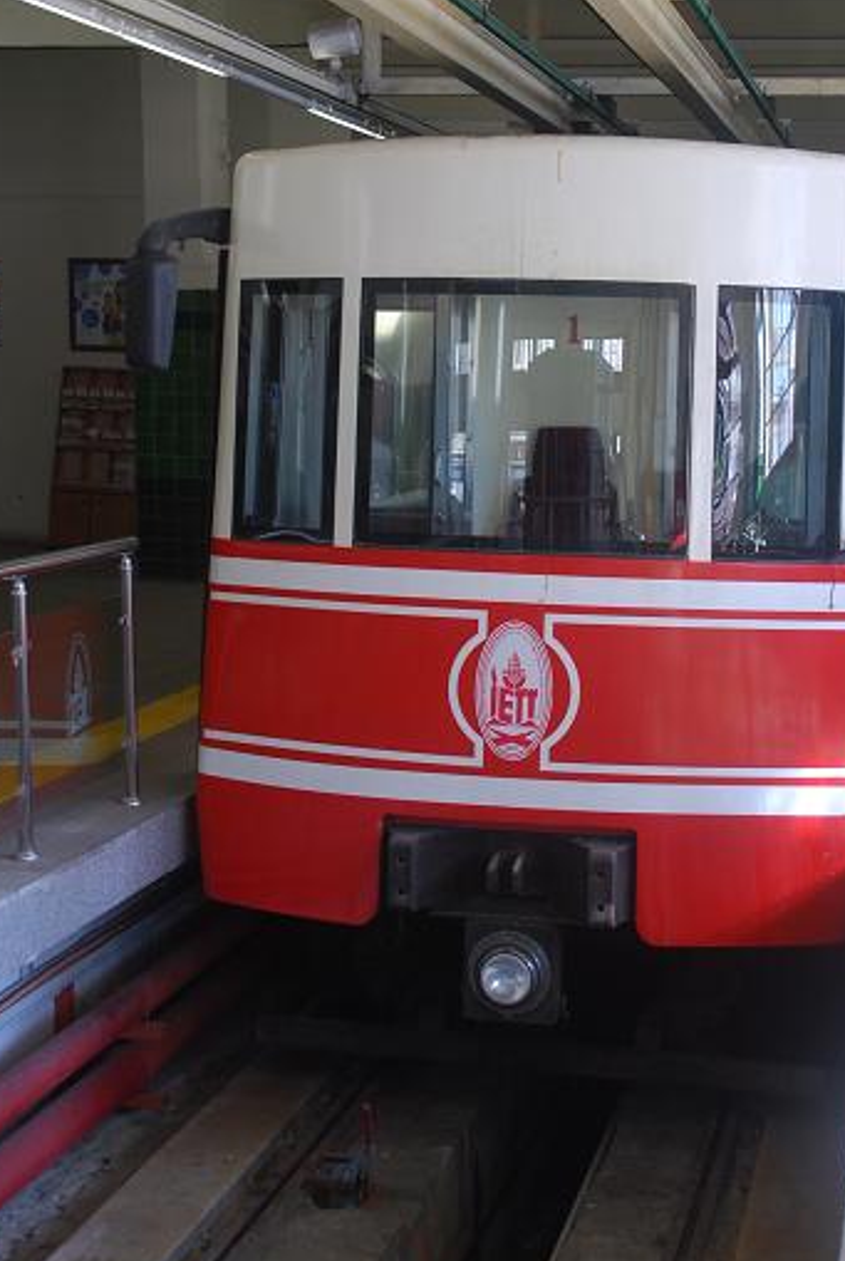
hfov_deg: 21.3
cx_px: 527
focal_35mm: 64
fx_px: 2246
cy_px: 346
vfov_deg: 30.9
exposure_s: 1/30
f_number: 4.5
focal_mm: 28
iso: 250
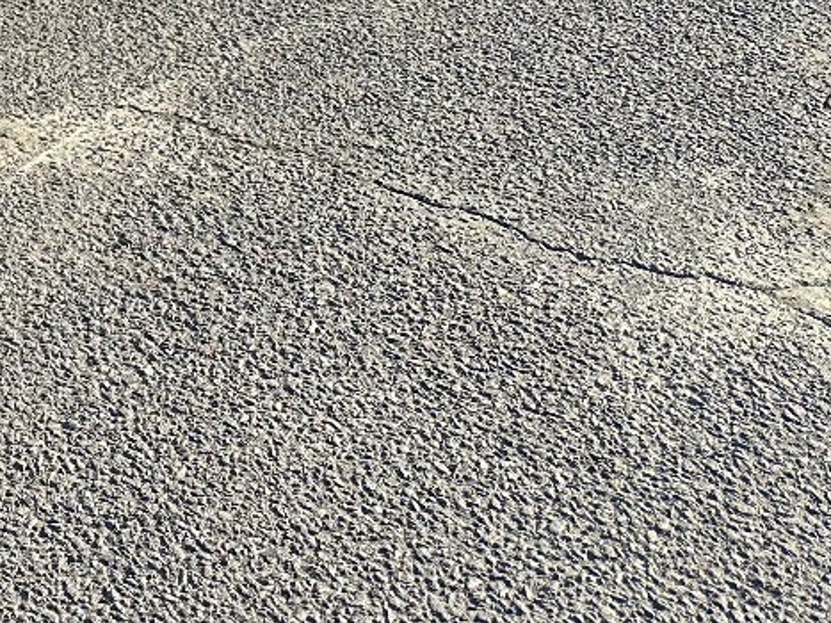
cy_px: -297
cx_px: -447
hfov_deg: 21.6
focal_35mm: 74
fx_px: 1776
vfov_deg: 17.9
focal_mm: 6.86
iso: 80
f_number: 1.78
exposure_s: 1/1812
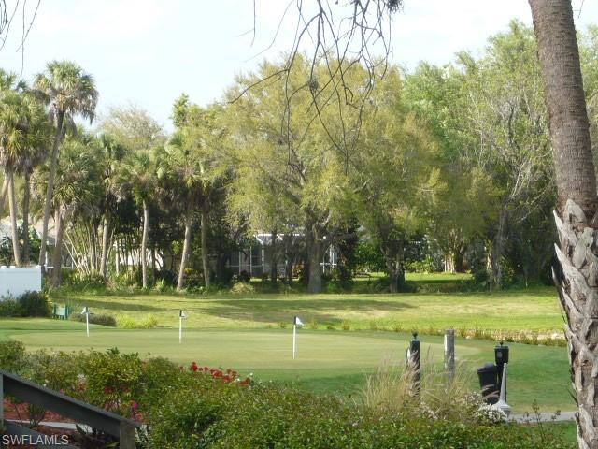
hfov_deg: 13.6
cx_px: 299
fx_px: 2505
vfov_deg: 10.2
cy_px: 224
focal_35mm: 145
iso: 100
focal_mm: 15.2
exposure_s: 1/200
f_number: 5.4
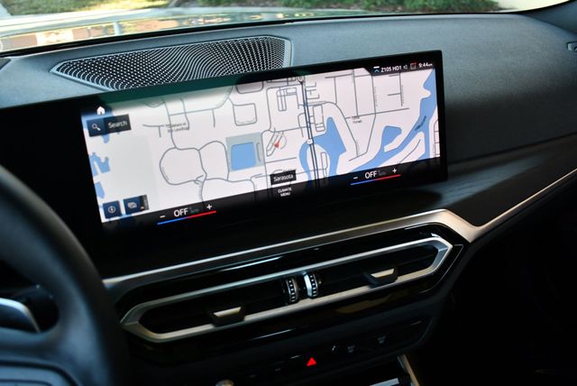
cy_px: 193
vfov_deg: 36.9
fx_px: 578
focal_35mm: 36
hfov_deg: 53.1
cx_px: 288
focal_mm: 18
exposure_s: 1/250
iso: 560
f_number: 3.5
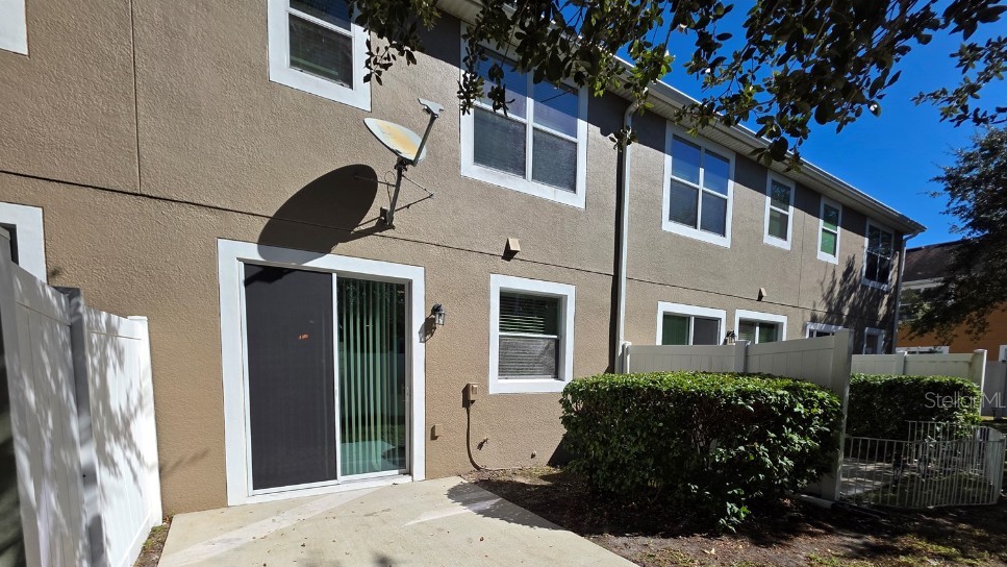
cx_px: 489
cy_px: 399
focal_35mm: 15
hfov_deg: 103.0
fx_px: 401
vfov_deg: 67.6
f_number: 1.9
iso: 40
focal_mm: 2.2
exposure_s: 1/2517
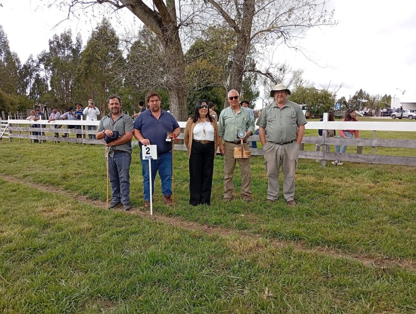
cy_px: 157
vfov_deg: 51.5
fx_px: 325
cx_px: 208
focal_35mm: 27
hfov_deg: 65.2
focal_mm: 3.98
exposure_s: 1/249
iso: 50
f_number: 1.8
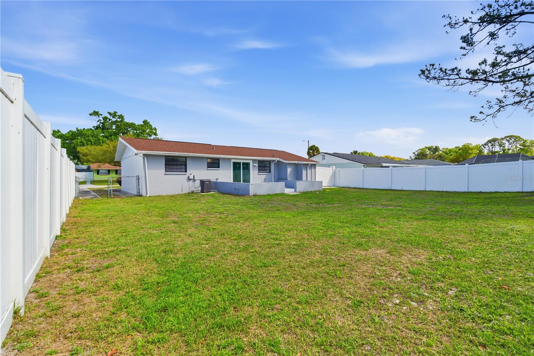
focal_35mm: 16
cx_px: 267
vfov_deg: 73.7
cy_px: 178
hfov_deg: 96.7
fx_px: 237
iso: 200
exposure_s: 1/2000
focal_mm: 16
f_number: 9
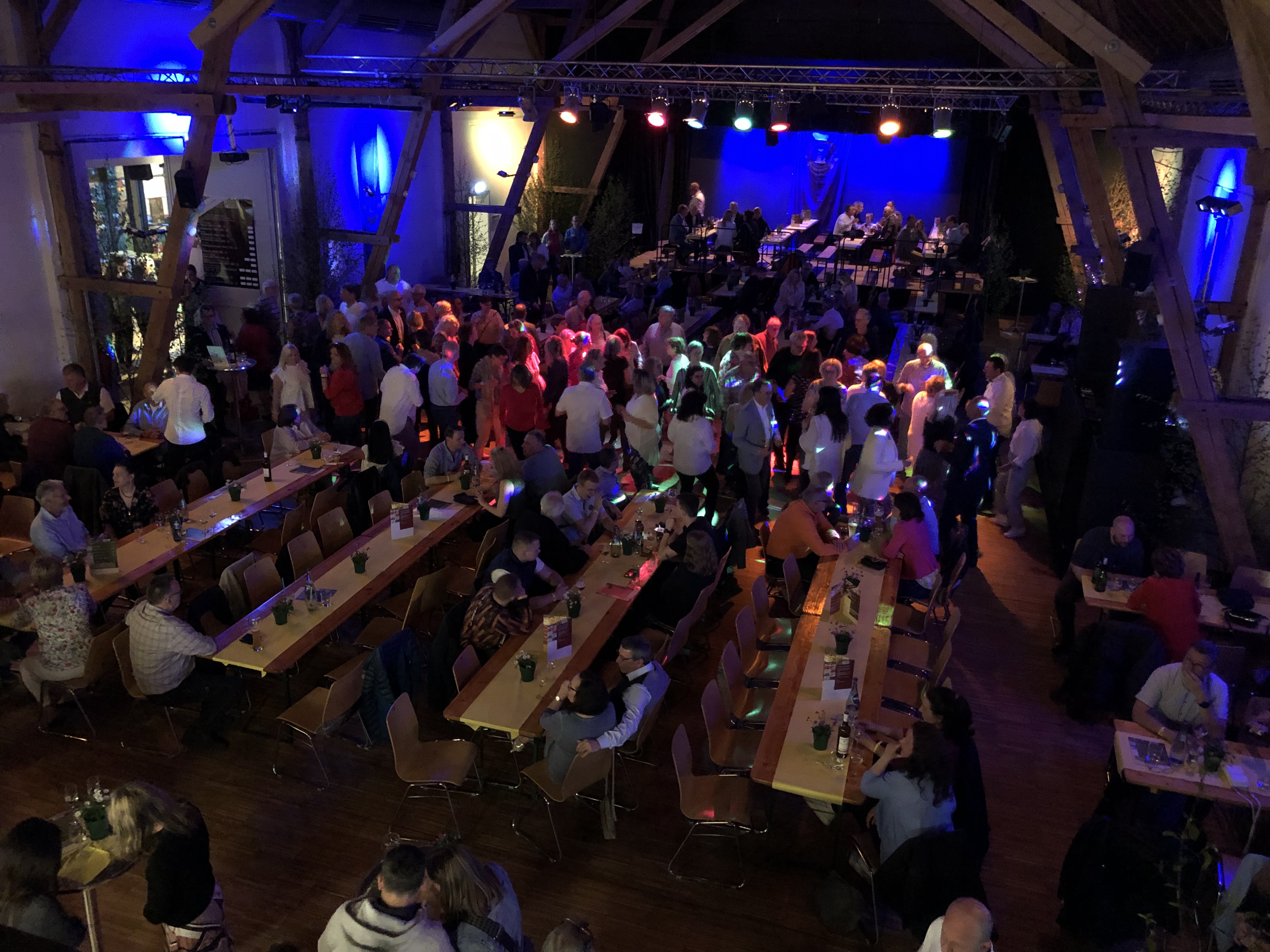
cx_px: 635
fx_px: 1027
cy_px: 476
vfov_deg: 49.7
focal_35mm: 28
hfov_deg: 63.4
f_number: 1.8
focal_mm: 3.99
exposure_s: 1/4
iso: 200
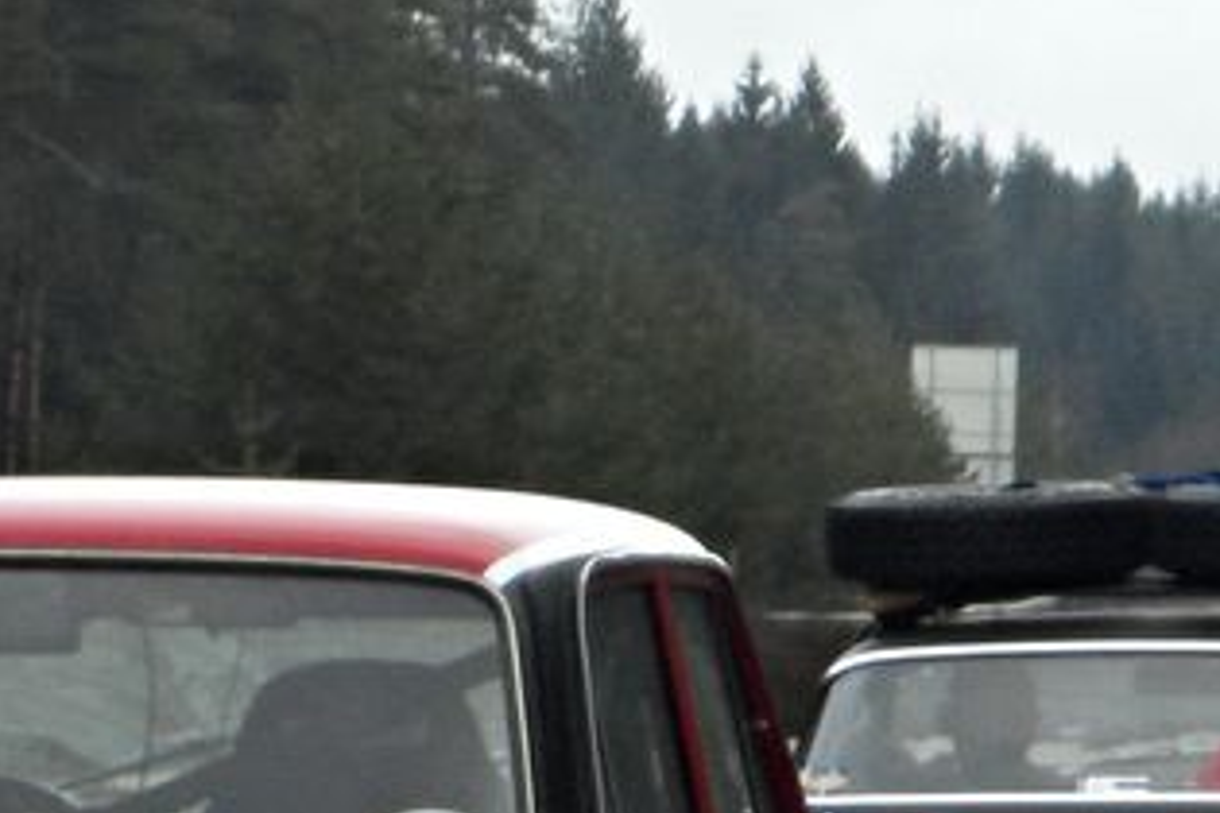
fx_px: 11182
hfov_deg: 6.2
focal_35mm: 330
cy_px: 1076
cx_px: 484
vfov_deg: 4.2
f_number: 6.3
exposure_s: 1/60
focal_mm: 22.5
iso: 160
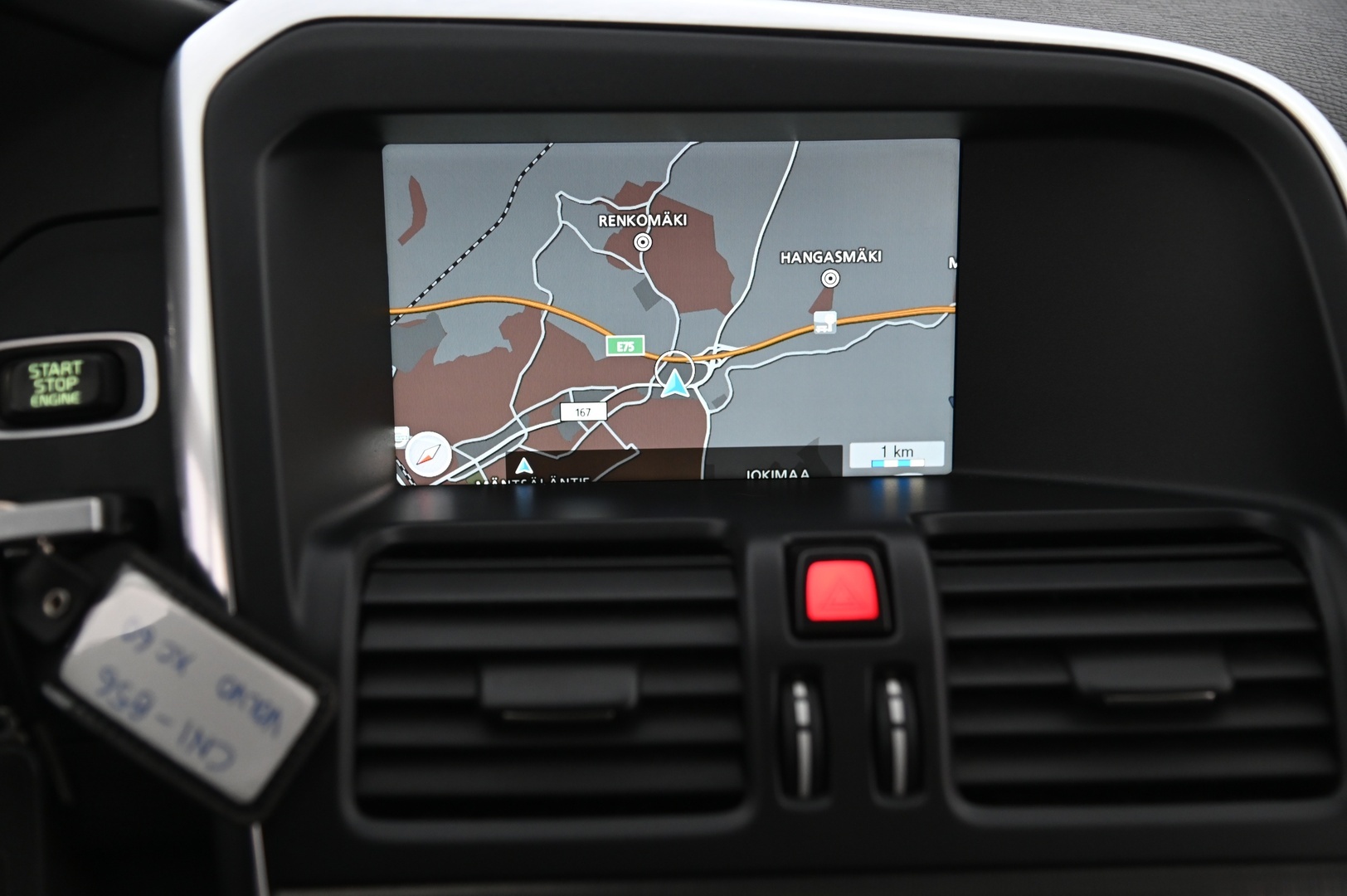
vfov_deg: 26.9
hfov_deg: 39.6
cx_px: 674
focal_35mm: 50
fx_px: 1869
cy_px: 448
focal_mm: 50
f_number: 4
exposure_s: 1/25
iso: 2000
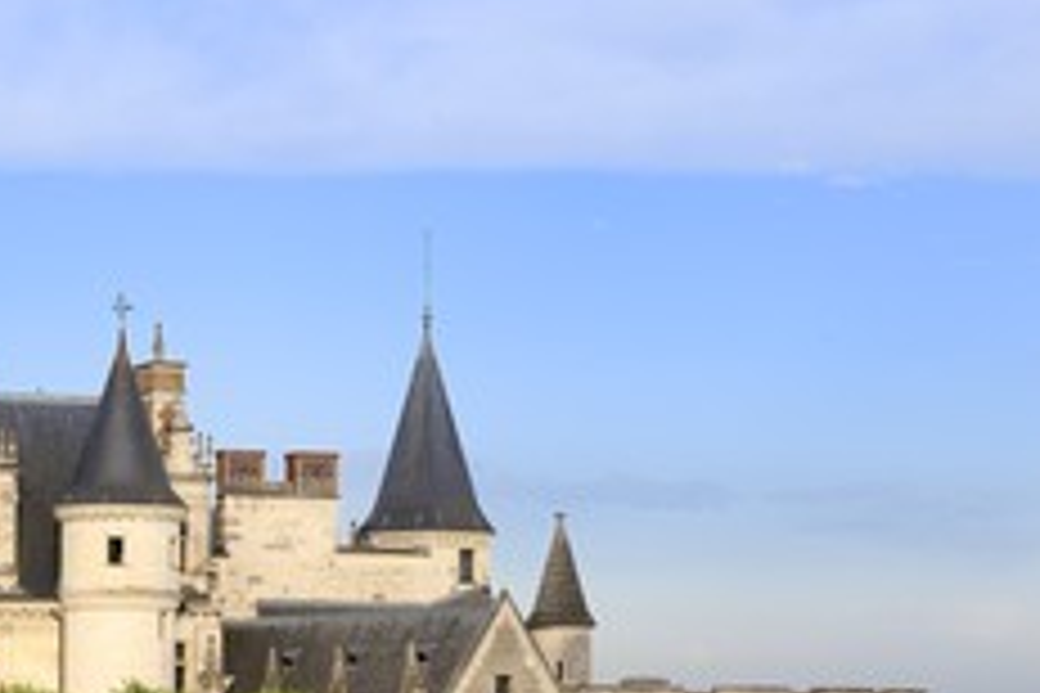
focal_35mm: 109
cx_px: 171
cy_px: 612
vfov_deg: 12.5
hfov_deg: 18.5
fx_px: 3149
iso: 200
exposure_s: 1/160
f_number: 10
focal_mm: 60
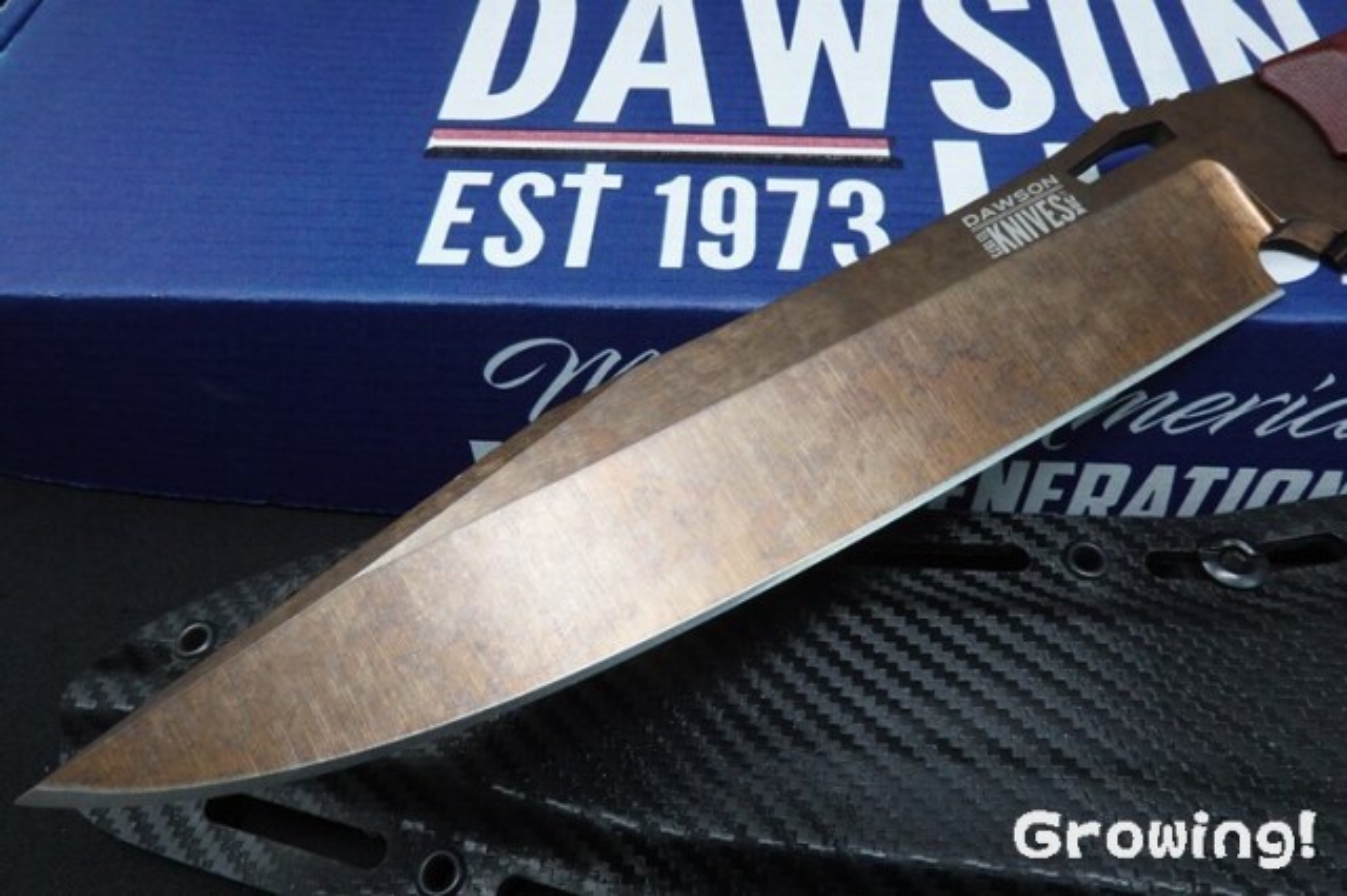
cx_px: 674
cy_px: 448
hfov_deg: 73.8
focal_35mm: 24
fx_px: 897
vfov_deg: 53.1
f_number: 11
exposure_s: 1/30
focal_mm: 9
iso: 800
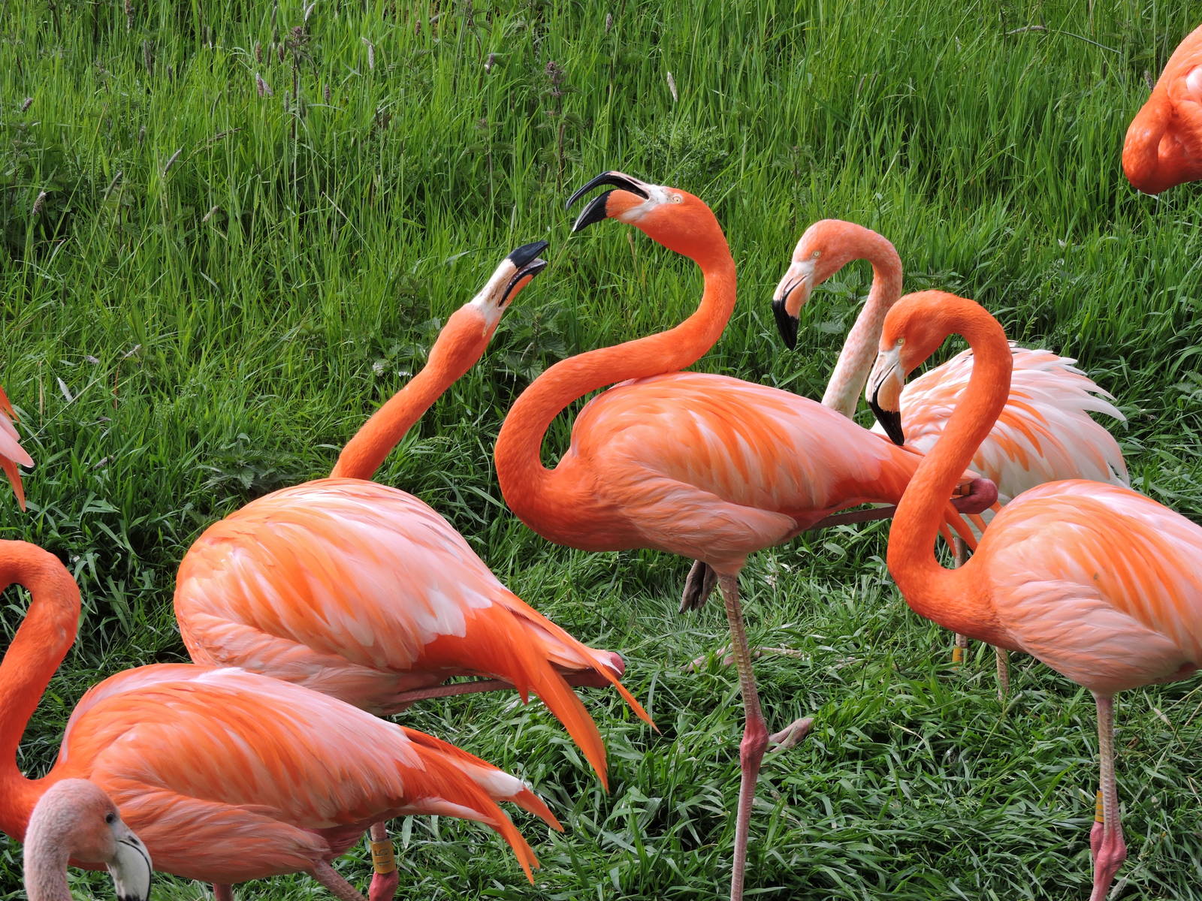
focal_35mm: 125
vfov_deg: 11.9
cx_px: 601
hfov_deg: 15.8
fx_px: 4340
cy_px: 450
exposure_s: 1/200
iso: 100
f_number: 5
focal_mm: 22.4
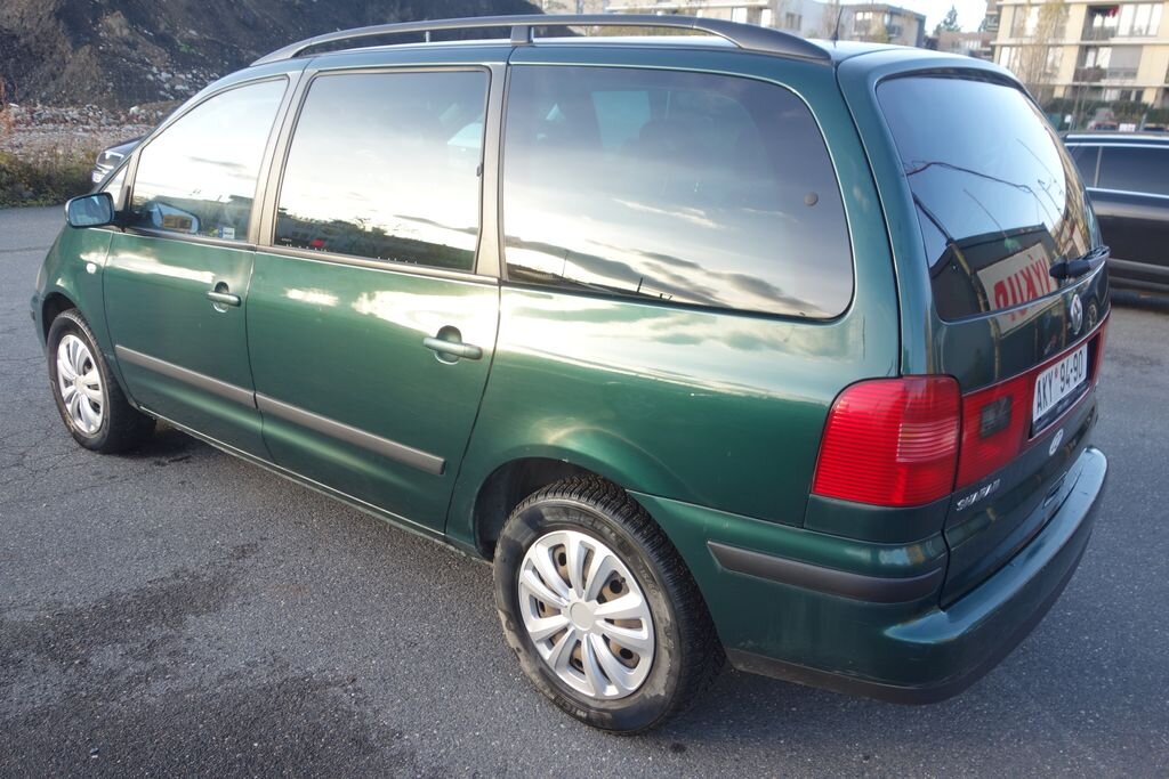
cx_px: 584
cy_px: 390
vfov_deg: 46.4
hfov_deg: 65.5
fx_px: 909
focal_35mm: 28
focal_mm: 10.4
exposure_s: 1/100
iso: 125
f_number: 2.8
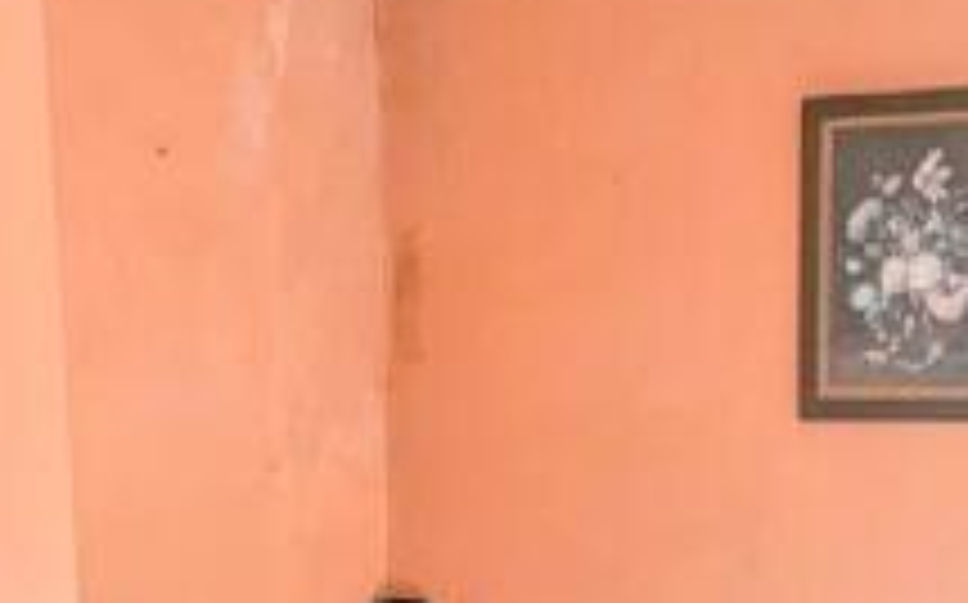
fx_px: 2135
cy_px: 1019
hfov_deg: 25.5
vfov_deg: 14.5
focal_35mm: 81
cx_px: 432
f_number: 2.2
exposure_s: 1/50
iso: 196
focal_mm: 2.35
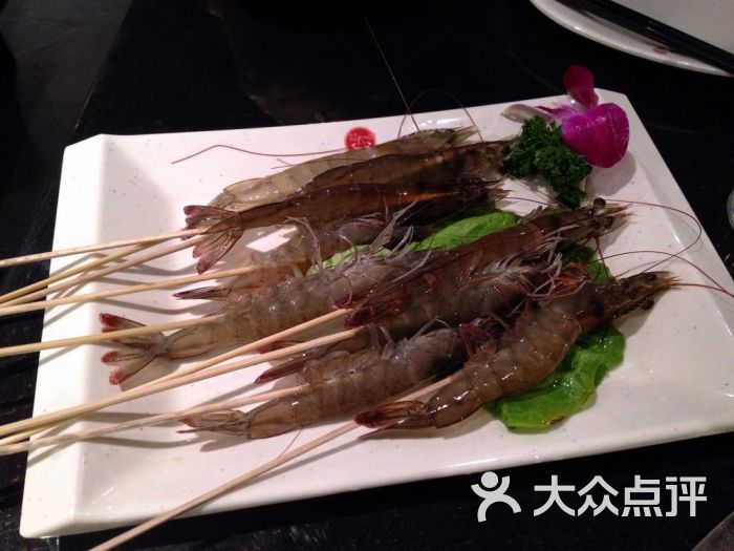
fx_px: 742
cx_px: 367
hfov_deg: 52.6
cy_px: 276
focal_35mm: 35
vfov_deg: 40.7
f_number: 2.4
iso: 320
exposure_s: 1/20
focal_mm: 4.28
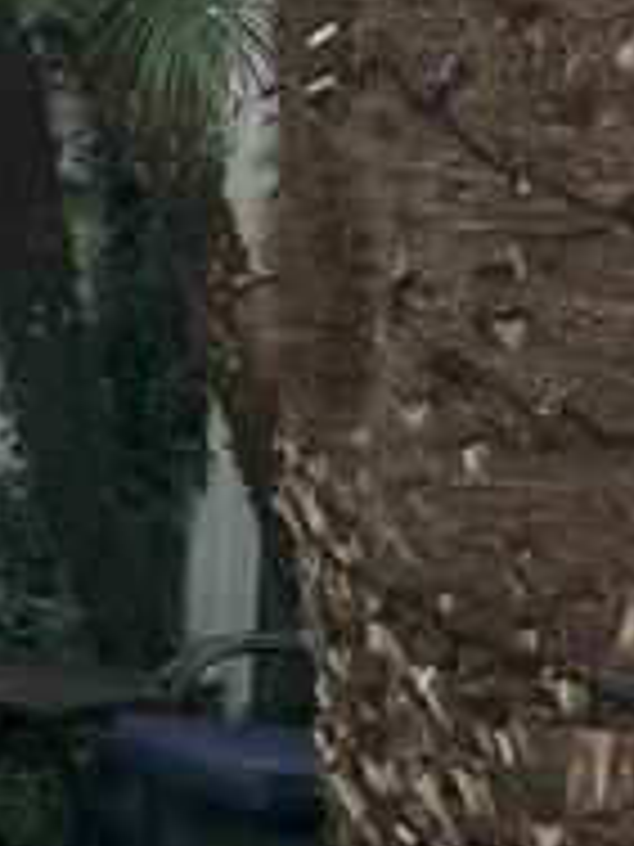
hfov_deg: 10.4
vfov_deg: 15.0
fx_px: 3199
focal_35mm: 131
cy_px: 630
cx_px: -656
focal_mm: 6.76
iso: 80
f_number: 1.78
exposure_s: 1/1215
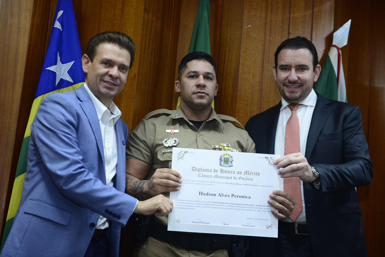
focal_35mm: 62
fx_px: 663
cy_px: 128
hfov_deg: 32.4
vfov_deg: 21.9
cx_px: 192
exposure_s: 1/125
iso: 2000
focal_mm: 62
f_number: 4.5
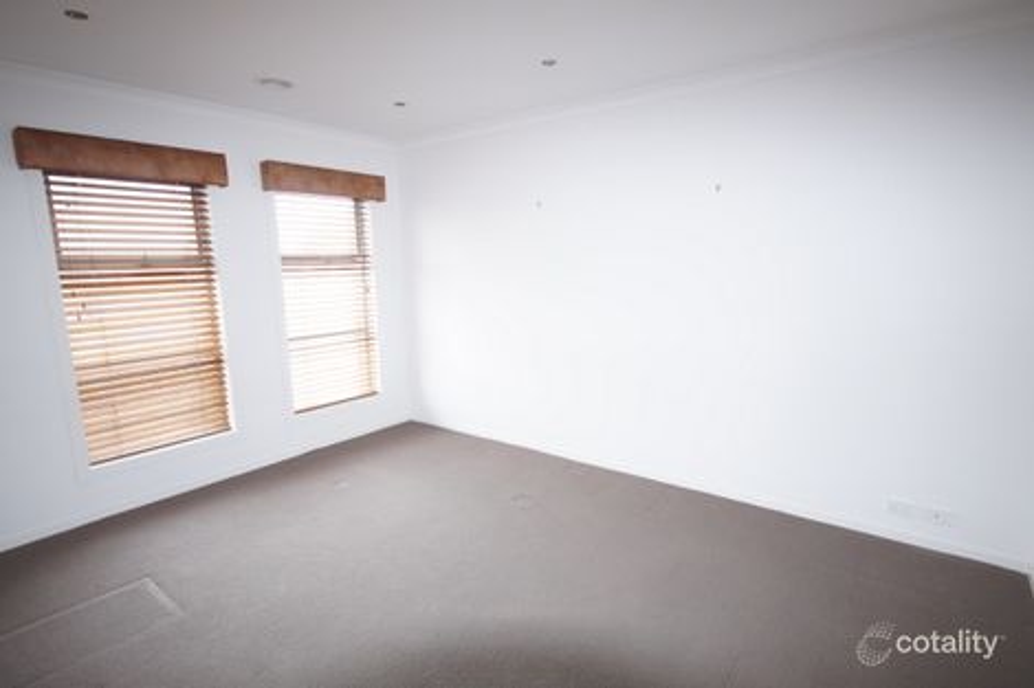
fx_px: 517
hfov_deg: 90.0
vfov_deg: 67.3
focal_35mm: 18
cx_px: 517
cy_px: 344
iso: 500
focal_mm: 12
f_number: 4.5
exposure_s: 1/60
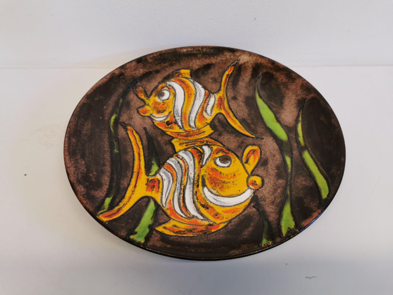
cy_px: 148
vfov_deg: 51.4
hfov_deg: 65.3
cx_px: 196
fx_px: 307
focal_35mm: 27
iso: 80
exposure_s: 1/100
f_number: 1.6
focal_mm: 5.56
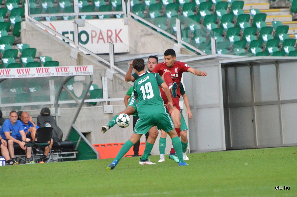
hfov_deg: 4.6
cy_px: 98
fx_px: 3705
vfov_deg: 3.0
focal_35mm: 450
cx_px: 148
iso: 6400
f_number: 6.3
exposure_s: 1/4000
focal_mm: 300
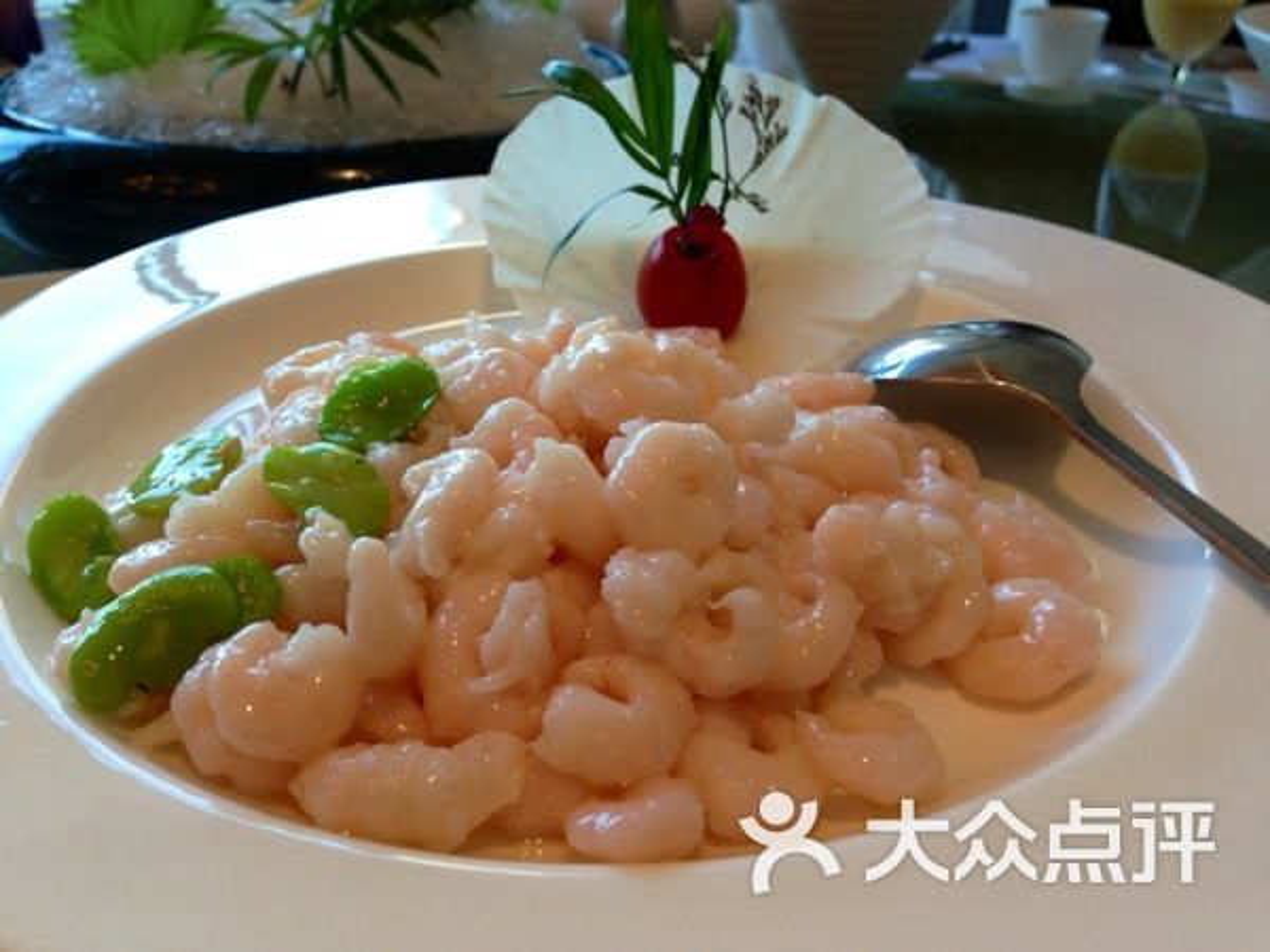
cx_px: 635
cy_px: 476
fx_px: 1211
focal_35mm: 33
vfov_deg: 42.9
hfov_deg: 55.4
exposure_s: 1/60
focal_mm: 4.13
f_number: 2.4
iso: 64
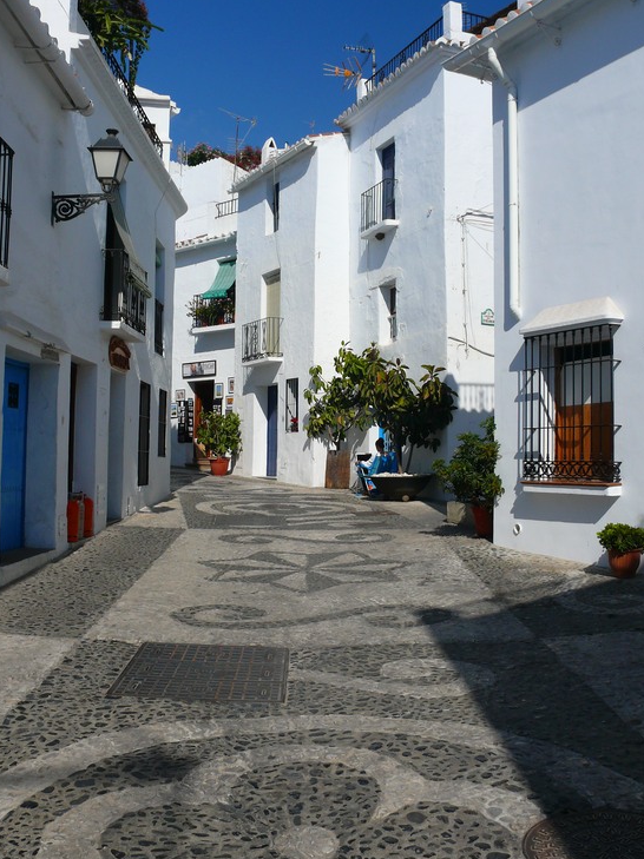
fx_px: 894
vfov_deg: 51.4
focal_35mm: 36
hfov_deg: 39.6
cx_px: 320
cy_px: 425
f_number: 5.6
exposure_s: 1/400
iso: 100
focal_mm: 7.4
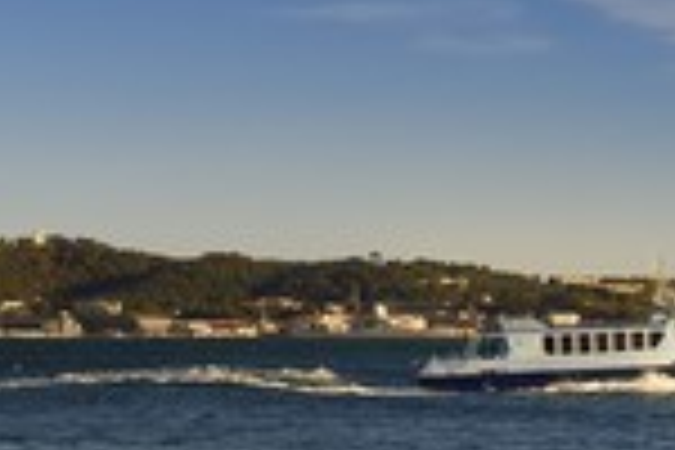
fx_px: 2100
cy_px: 387
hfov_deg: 18.2
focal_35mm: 112
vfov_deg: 12.2
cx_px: 198
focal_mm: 40
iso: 200
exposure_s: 1/160
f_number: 16
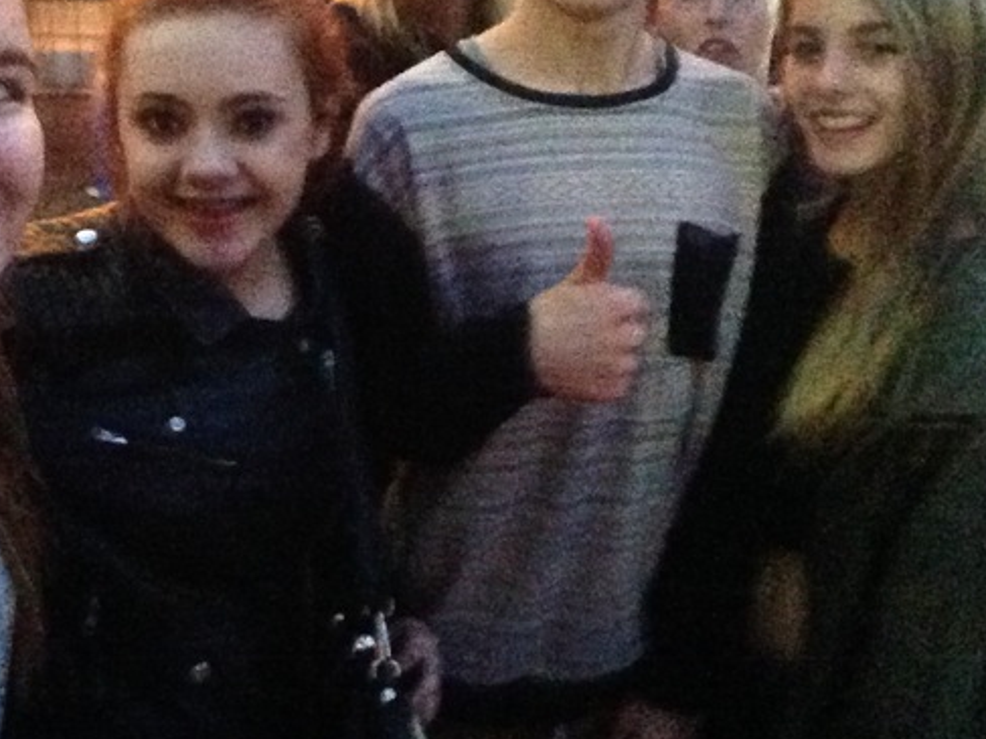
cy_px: 298
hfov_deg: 40.9
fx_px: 1310
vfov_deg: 31.4
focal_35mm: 46
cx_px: 356
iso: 1000
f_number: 2.4
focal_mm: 2.18
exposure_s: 1/15
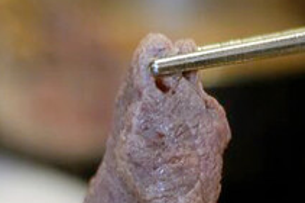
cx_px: 139
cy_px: 394
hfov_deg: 9.3
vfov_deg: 6.0
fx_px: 1878
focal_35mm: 222
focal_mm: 55
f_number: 4
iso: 1250
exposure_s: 1/60
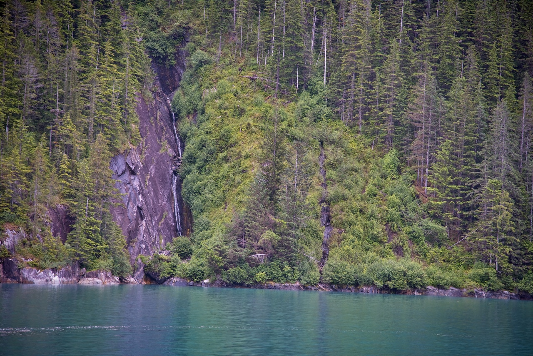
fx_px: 1777
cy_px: 178
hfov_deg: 17.1
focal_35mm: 120
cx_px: 266
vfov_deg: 11.4
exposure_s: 1/250
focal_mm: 120
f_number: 4
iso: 320
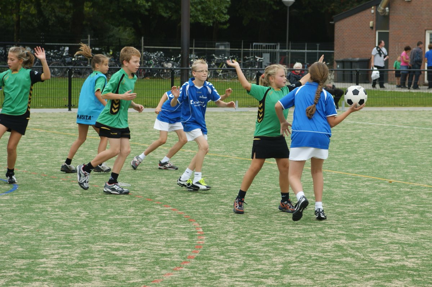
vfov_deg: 13.0
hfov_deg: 19.5
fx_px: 1259
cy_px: 144
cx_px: 216
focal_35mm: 105
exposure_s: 1/400
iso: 200
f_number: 5.6
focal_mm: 70
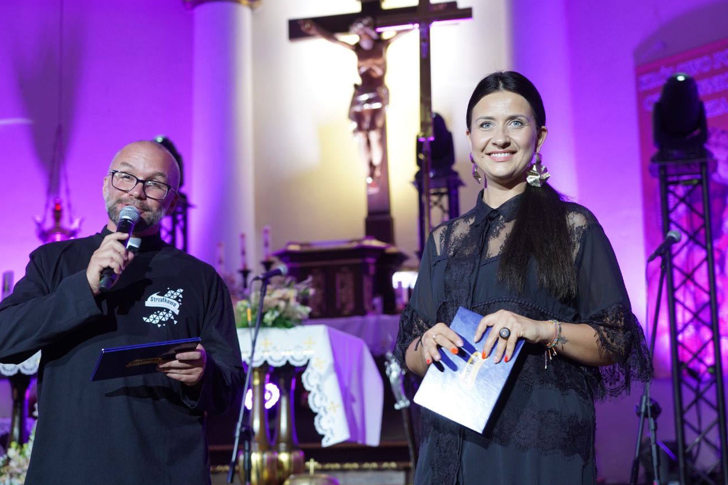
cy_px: 239
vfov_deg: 23.0
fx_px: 1193
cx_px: 367
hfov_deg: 33.9
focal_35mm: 59
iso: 1600
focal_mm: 58
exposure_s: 1/100
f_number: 4
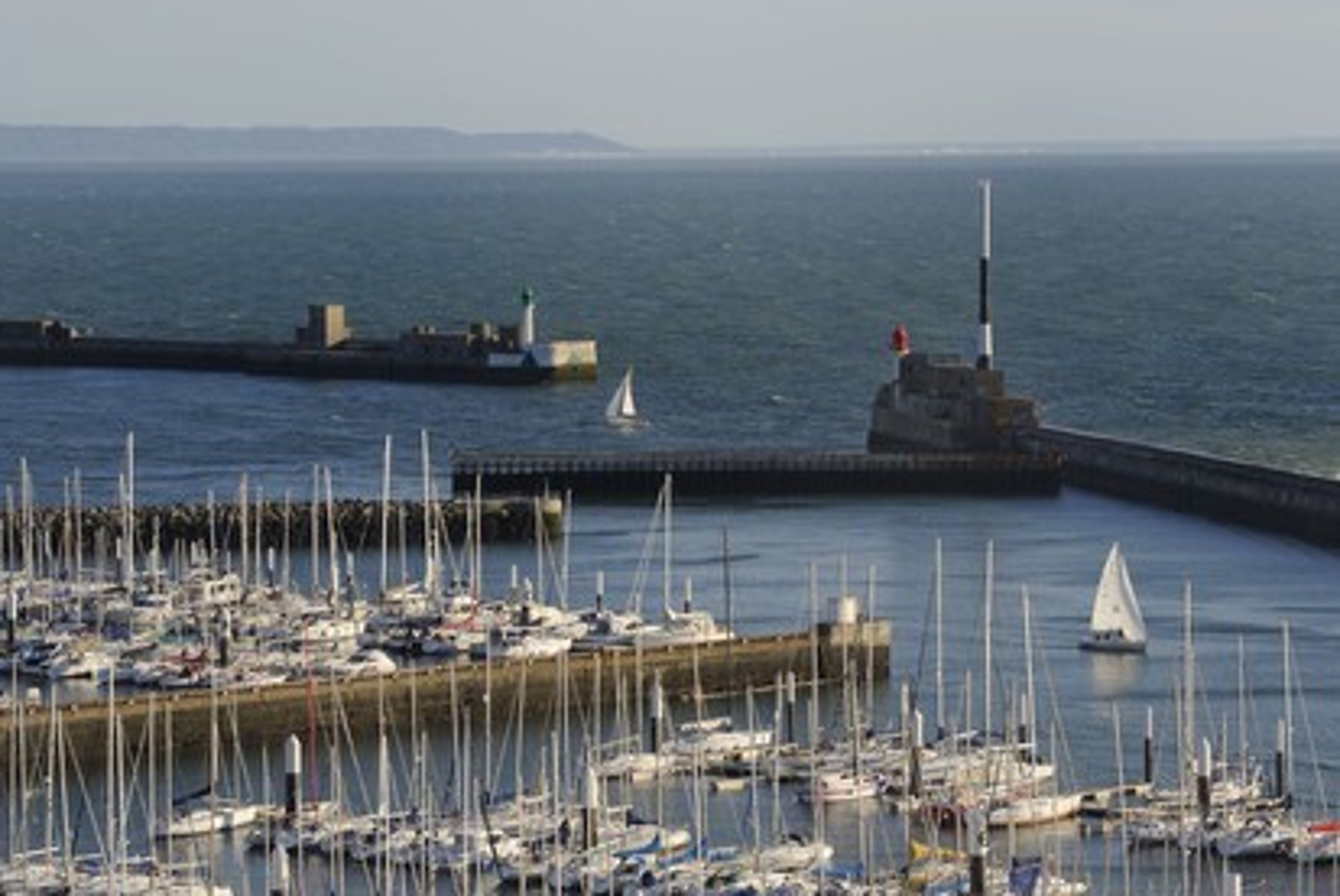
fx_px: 4730
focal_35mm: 127
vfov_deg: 10.8
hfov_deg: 16.1
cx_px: 662
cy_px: 448
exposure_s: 1/400
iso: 200
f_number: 7.1
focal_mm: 125
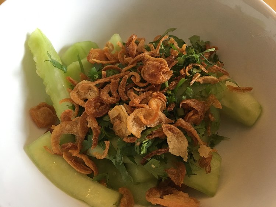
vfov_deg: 48.3
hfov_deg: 61.6
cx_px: 138
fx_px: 231
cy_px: 104
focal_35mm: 29
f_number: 2.2
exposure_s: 1/30
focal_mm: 4.15
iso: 160
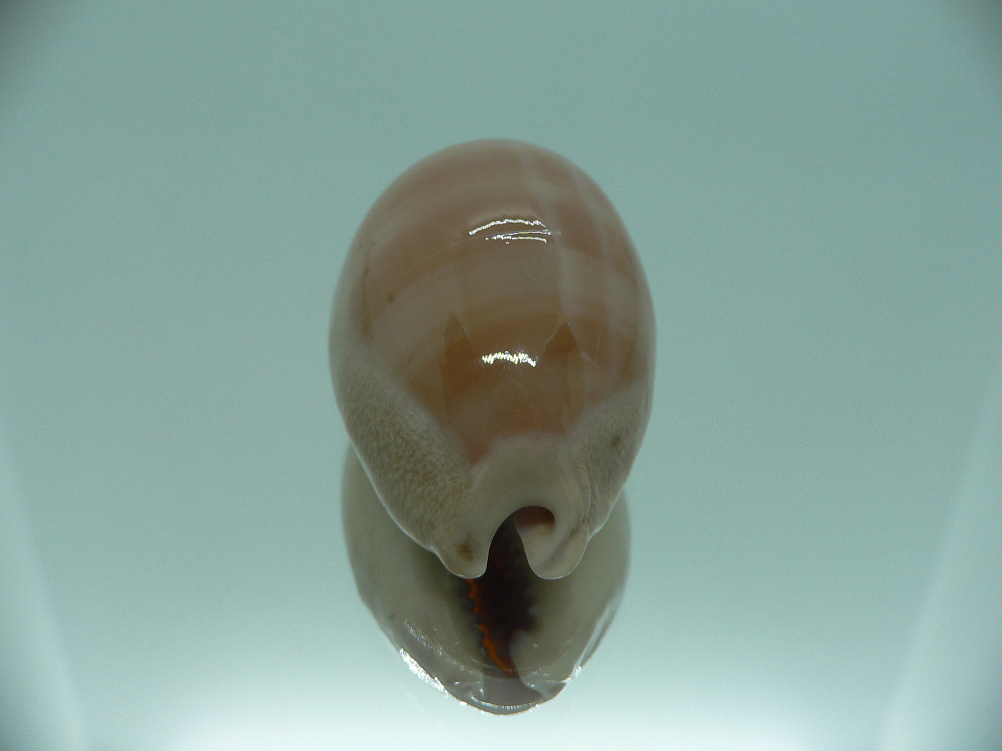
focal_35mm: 35
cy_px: 376
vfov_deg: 40.7
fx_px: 1013
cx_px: 501
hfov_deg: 52.6
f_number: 2.8
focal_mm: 4.6
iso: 80
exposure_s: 1/80
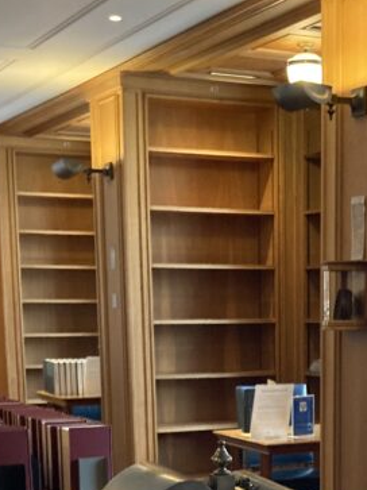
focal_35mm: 79
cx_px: 285
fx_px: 1117
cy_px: 509
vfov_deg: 23.5
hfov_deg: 18.5
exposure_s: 1/33
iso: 320
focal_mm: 3.99
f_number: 1.8
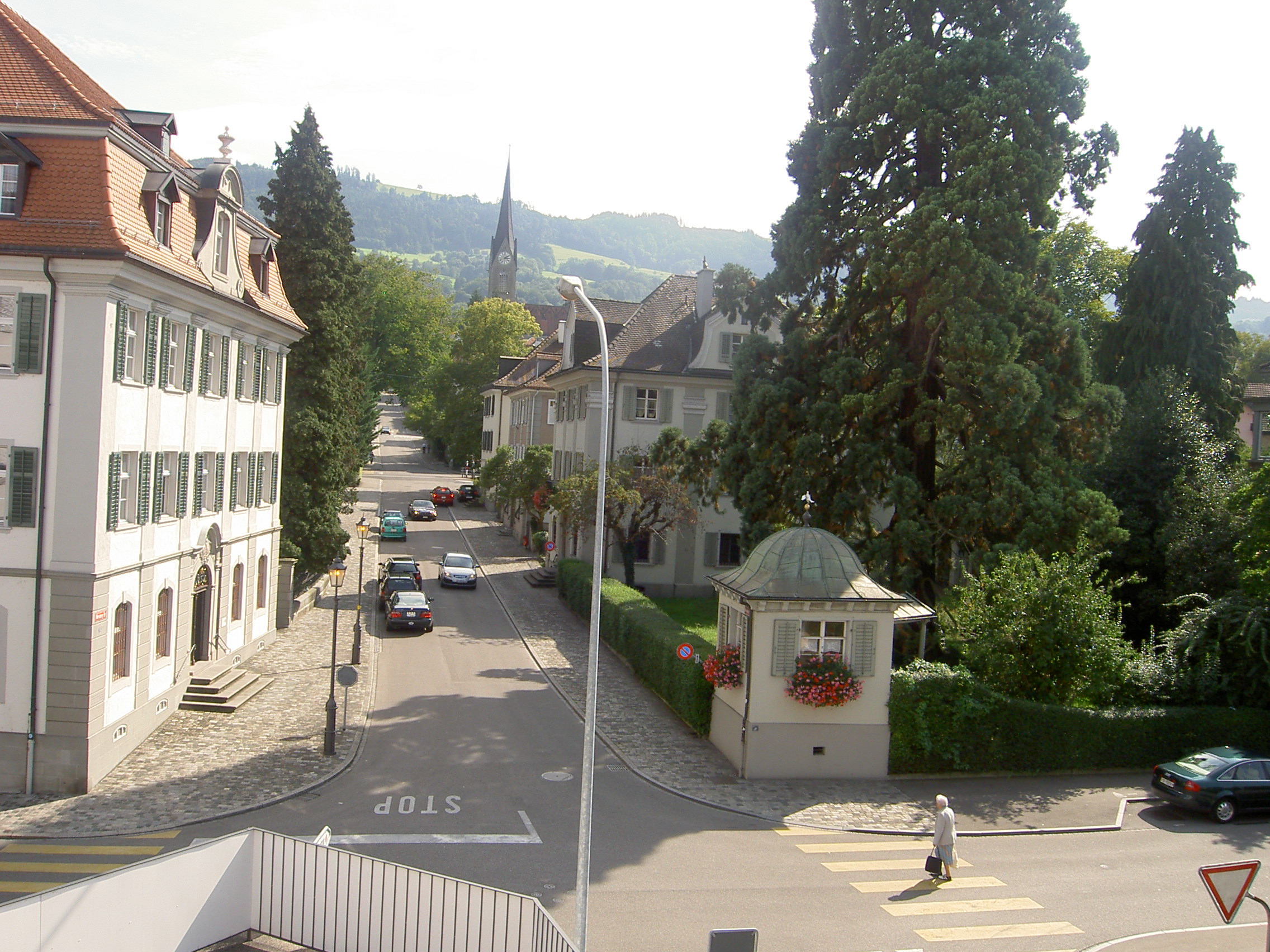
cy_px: 476
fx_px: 1247
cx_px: 635
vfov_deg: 41.8
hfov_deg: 54.0
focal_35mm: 34
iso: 100
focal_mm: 5.6
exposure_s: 1/250
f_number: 4.7
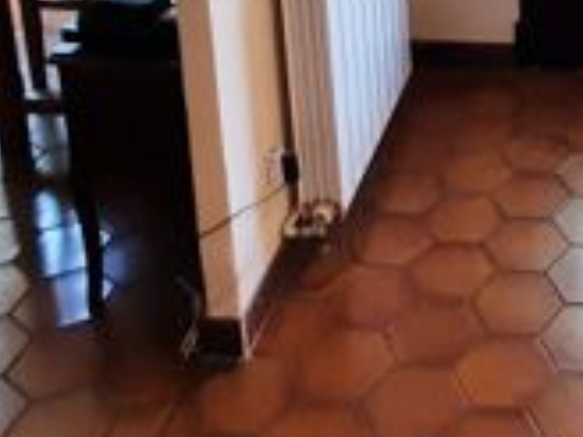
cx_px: 571
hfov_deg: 31.9
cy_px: -224
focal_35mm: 56
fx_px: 943
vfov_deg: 21.7
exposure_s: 1/50
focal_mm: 1.74
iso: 125
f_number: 2.2
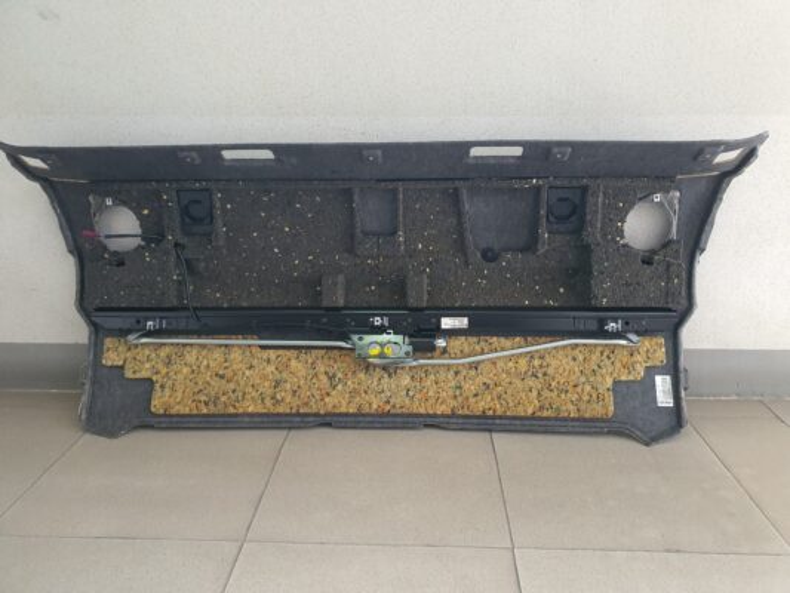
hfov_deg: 67.3
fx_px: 594
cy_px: 296
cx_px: 395
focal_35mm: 26
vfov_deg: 53.1
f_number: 2.4
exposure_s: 1/40
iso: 320
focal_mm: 4.3
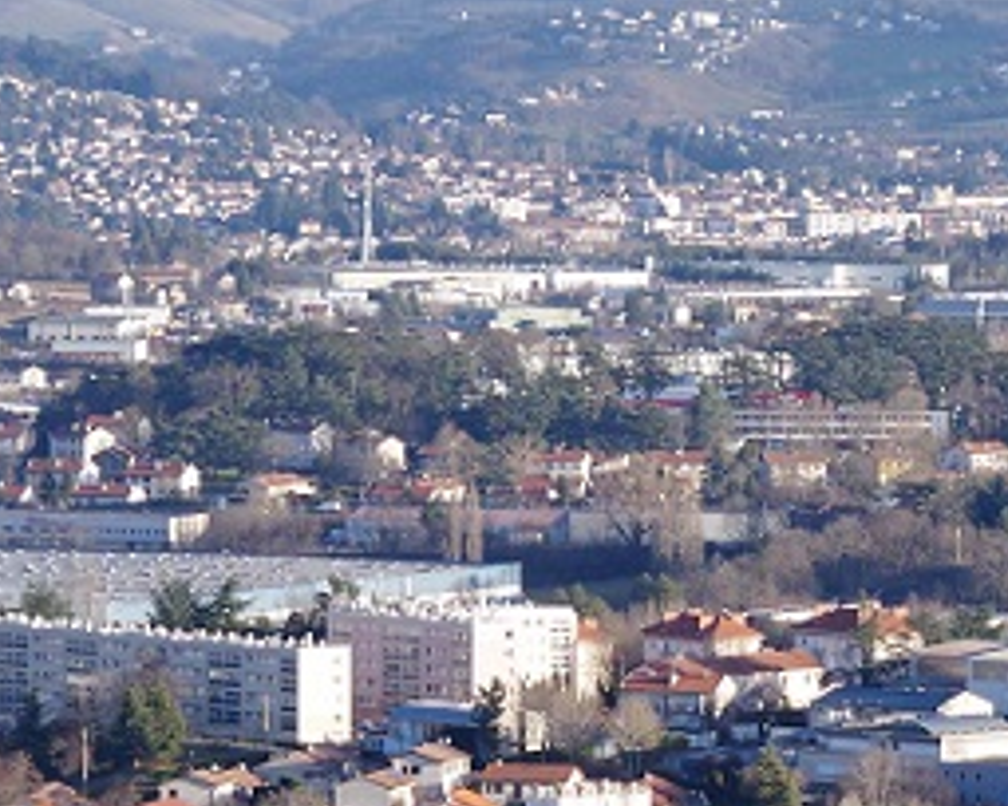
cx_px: 1178
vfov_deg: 5.1
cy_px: 857
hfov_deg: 6.4
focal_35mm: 301
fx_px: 8980
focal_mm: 55
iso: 400
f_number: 11
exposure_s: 1/200
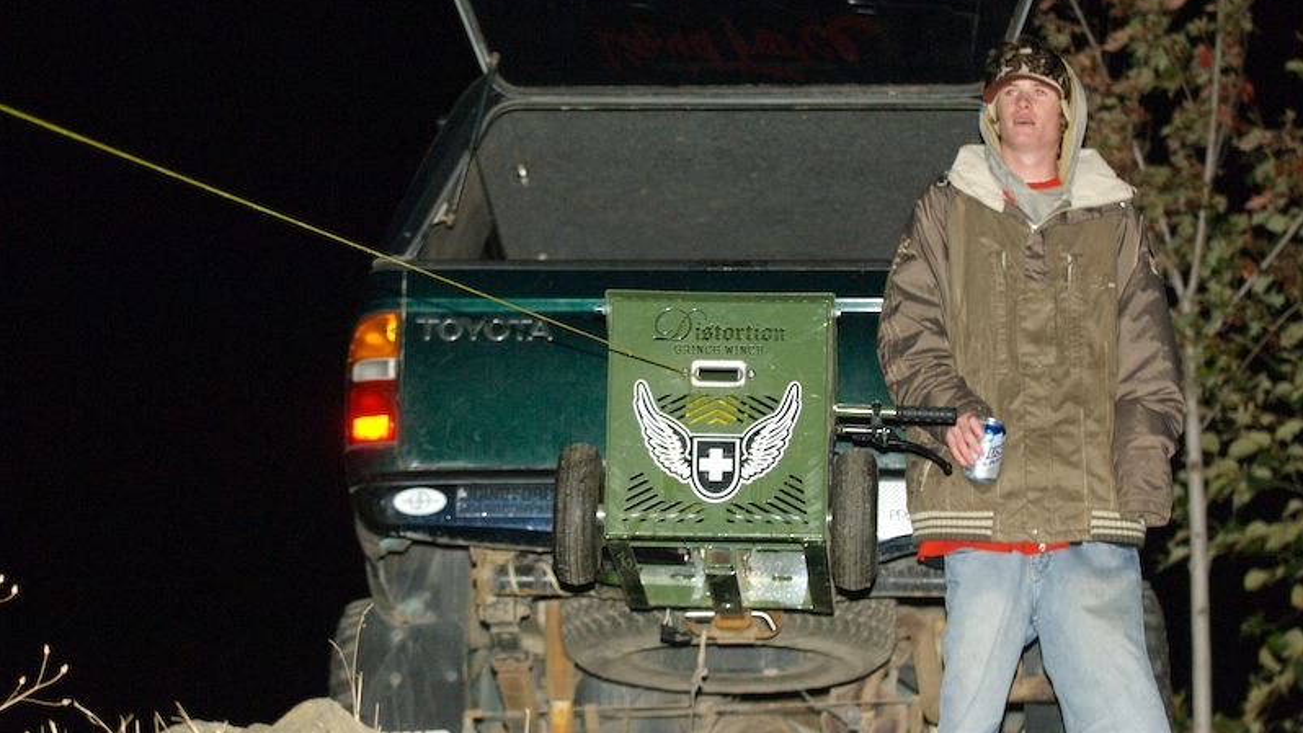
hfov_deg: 14.4
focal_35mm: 150
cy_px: 344
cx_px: 652
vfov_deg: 8.1
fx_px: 5166
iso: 800
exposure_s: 1/250
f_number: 2.8
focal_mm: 95
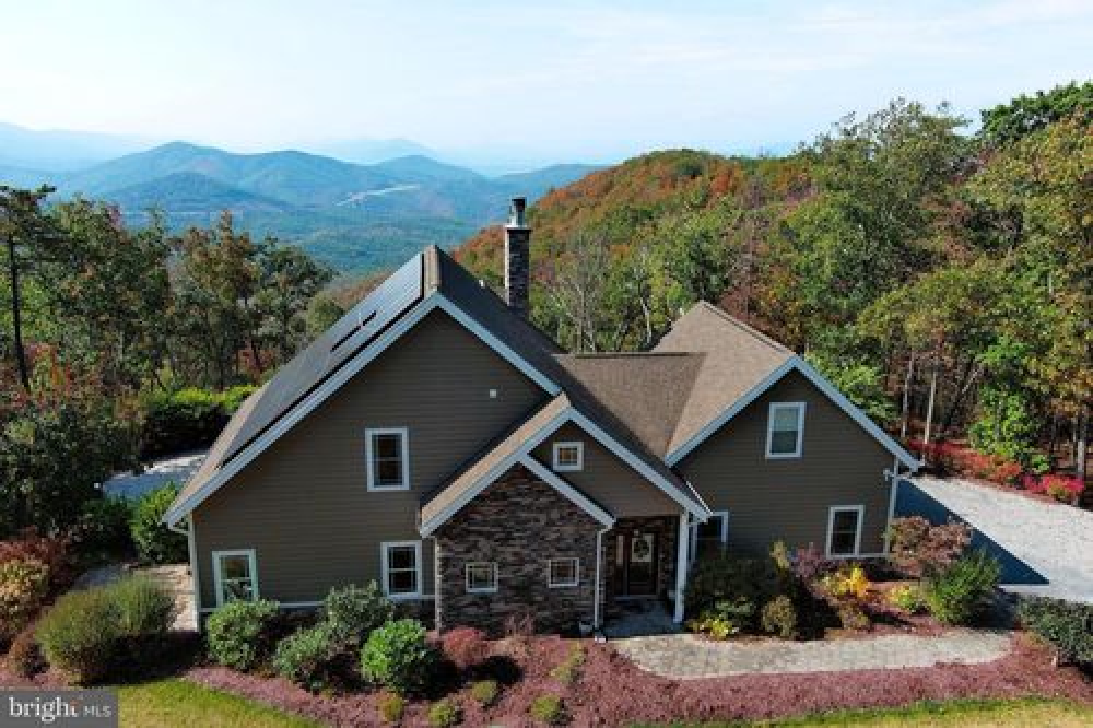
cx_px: 546
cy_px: 364
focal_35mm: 29
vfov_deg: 44.9
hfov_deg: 63.7
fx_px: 880
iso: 100
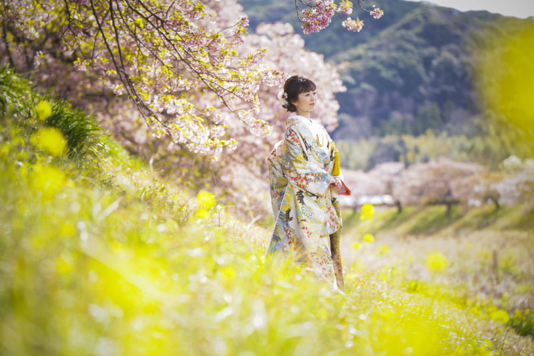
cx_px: 267
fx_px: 1616
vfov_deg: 12.6
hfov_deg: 18.8
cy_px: 178
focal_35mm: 109
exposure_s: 1/800
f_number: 2.8
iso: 250
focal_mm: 109
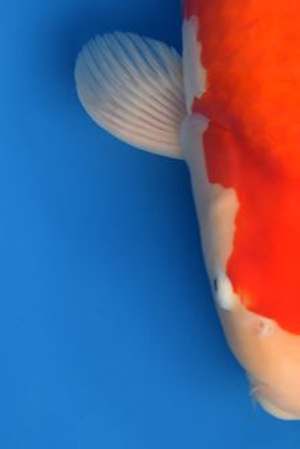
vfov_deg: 13.2
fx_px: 1859
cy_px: -171
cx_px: 372
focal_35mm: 149
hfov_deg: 9.1
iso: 800
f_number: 3.5
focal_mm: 48
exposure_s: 1/60
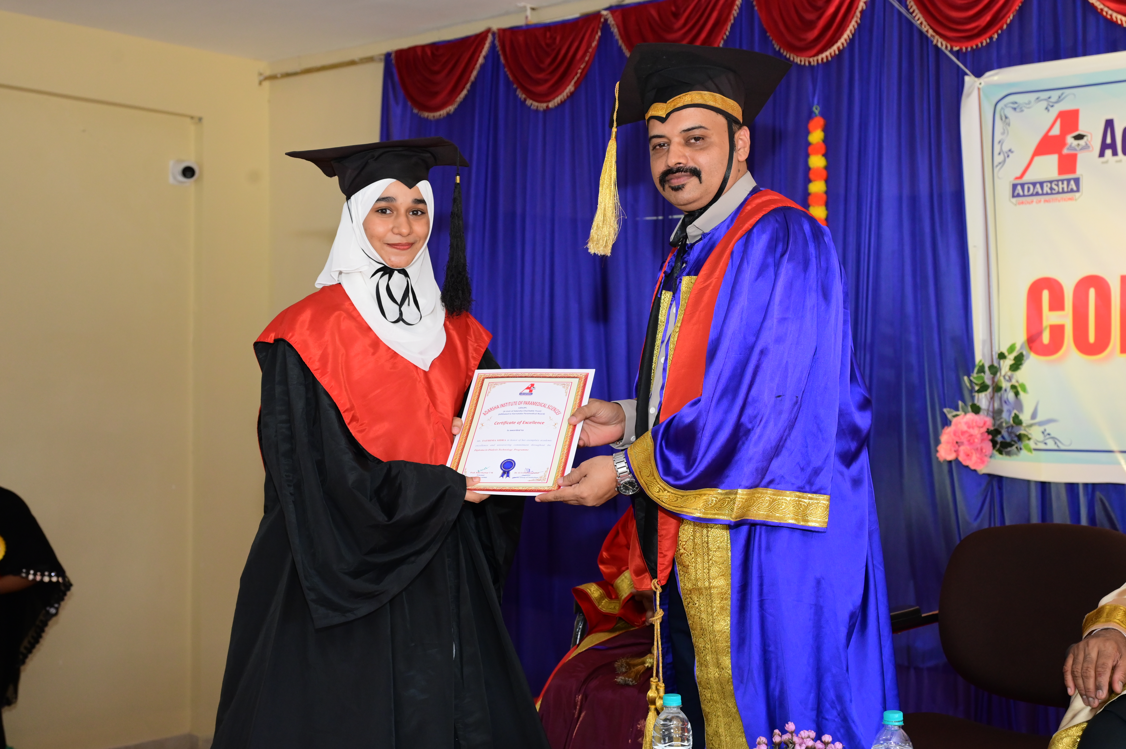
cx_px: 563
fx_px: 1500
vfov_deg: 28.0
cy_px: 374
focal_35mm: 48
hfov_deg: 41.1
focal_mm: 48
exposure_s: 1/125
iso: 2500
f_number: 5.6
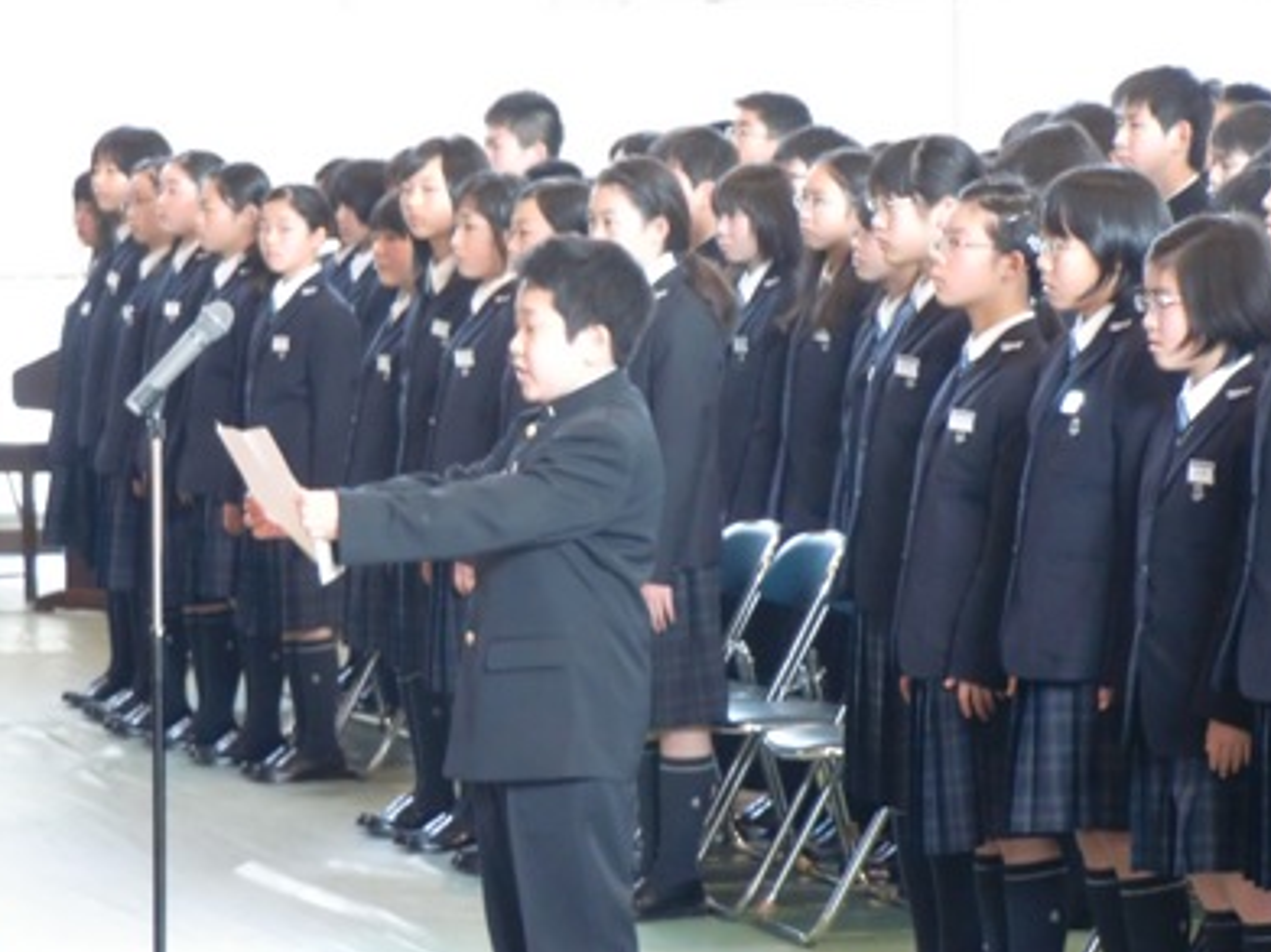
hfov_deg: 11.9
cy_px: 458
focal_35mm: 166
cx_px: 588
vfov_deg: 8.9
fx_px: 6093
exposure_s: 1/10
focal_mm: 25.9
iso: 400
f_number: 4.6
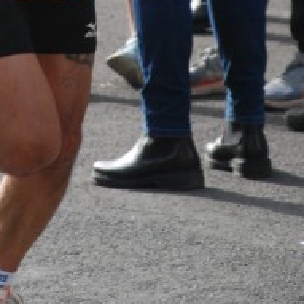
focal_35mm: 481
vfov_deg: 3.6
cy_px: -150
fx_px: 4779
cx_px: 98
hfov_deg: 3.6
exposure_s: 1/800
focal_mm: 120
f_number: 5.6
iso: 1000
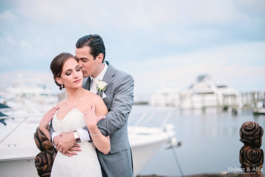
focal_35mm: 50
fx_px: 368
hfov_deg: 39.6
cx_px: 132
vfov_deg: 27.0
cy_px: 88
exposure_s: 1/1000
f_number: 1.4
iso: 400
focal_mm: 50
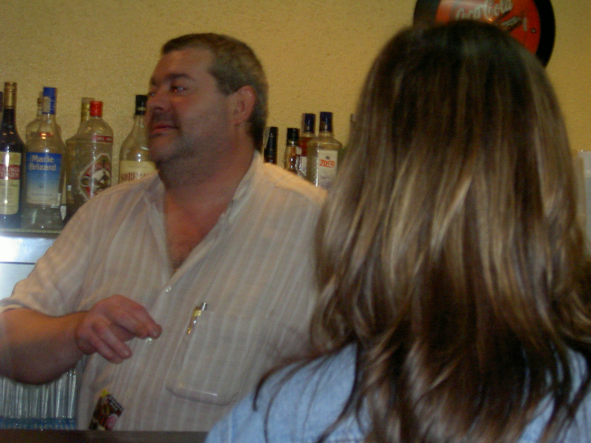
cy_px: 222
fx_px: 1178
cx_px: 296
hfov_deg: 28.2
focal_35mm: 69
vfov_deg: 21.3
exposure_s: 1/73
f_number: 3.7
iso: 100
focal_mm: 14.2
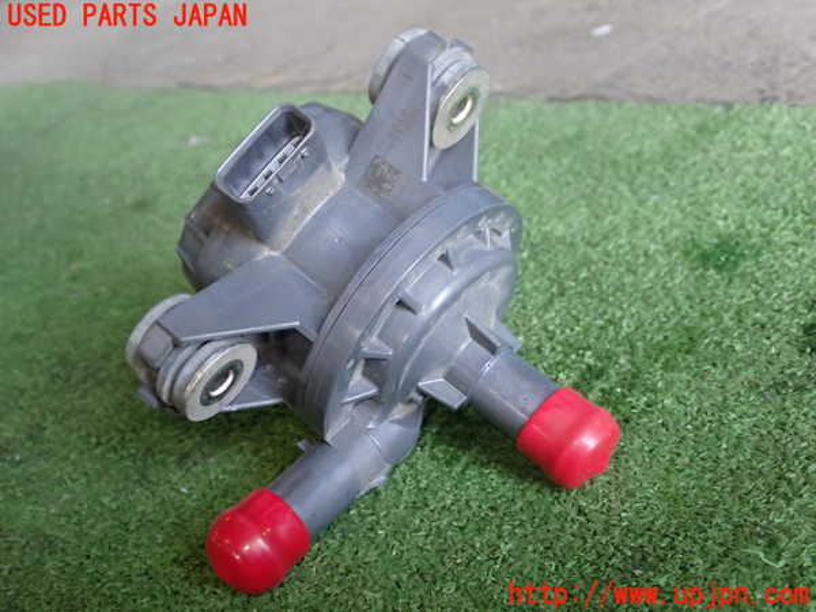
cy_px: 306
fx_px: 1108
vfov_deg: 30.9
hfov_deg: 40.4
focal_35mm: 47
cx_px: 408
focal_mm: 8.4
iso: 320
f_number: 3.1
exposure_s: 1/50
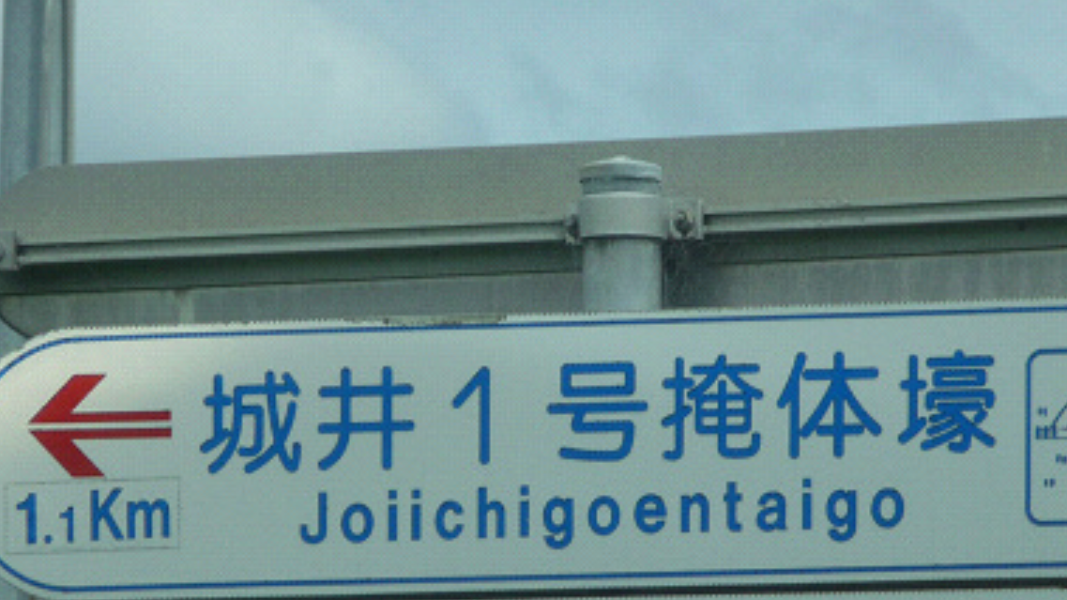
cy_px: 531
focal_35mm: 469
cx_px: 674
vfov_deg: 2.6
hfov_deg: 4.6
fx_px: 13266
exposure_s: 1/640
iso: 100
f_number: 4.9
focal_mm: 47
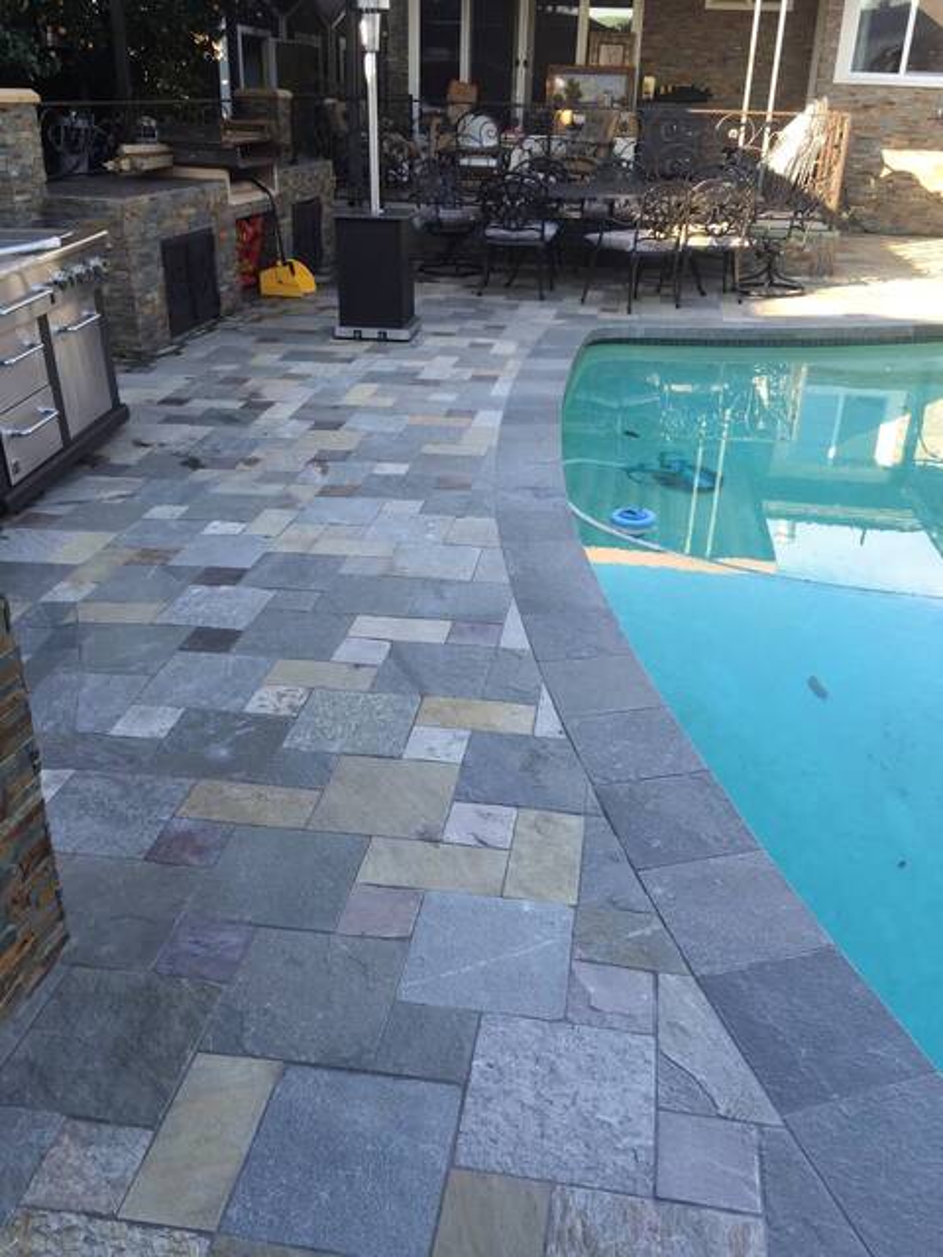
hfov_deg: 48.2
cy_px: 628
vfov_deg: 61.7
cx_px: 472
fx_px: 1053
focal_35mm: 29
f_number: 2.2
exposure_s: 1/178
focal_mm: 4.15
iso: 32
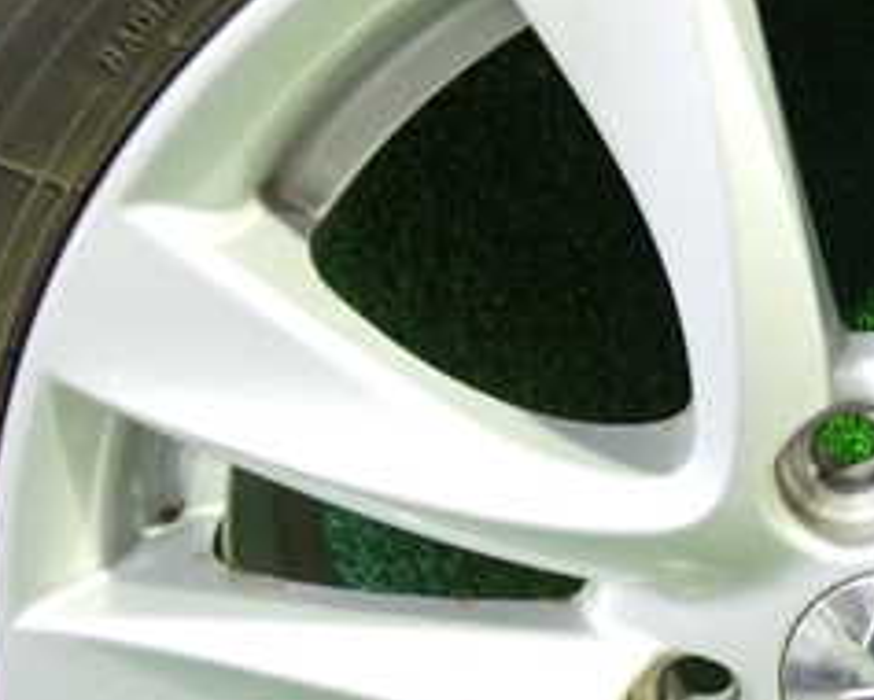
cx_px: 878
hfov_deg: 24.5
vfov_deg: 19.9
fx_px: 1916
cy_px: -63
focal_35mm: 74
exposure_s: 1/20
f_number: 2.3
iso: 800
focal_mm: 5.4
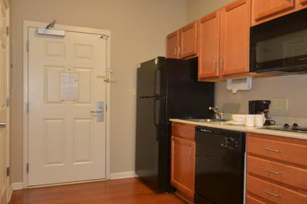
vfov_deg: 42.5
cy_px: 101
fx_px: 262
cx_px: 146
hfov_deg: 60.7
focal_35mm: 31
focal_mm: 13
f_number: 5
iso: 250
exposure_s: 1/10
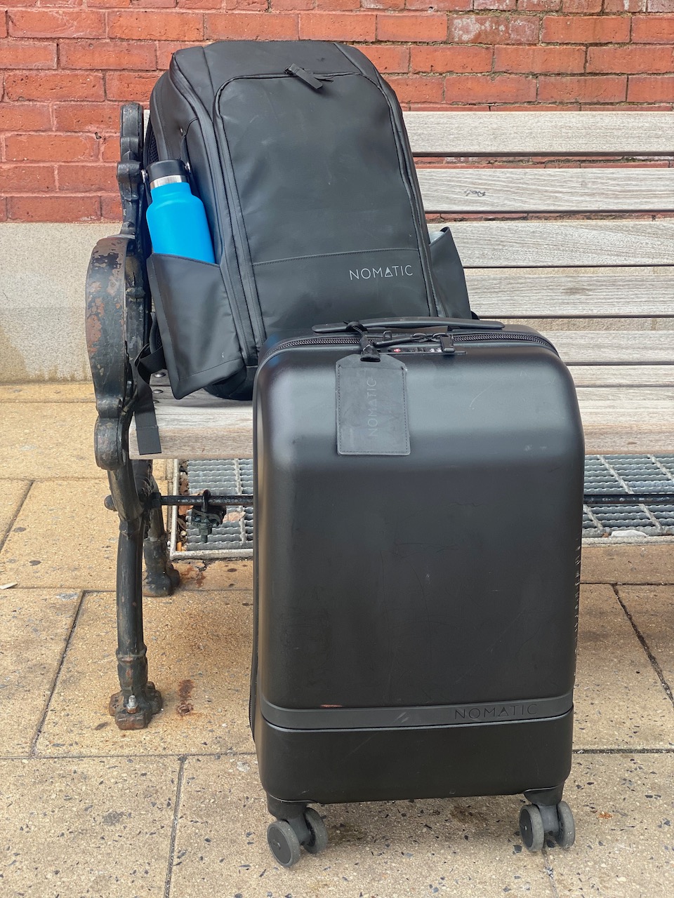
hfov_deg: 28.0
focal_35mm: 52
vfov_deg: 36.8
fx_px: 1350
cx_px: 337
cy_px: 449
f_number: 2
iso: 32
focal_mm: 6
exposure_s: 1/122
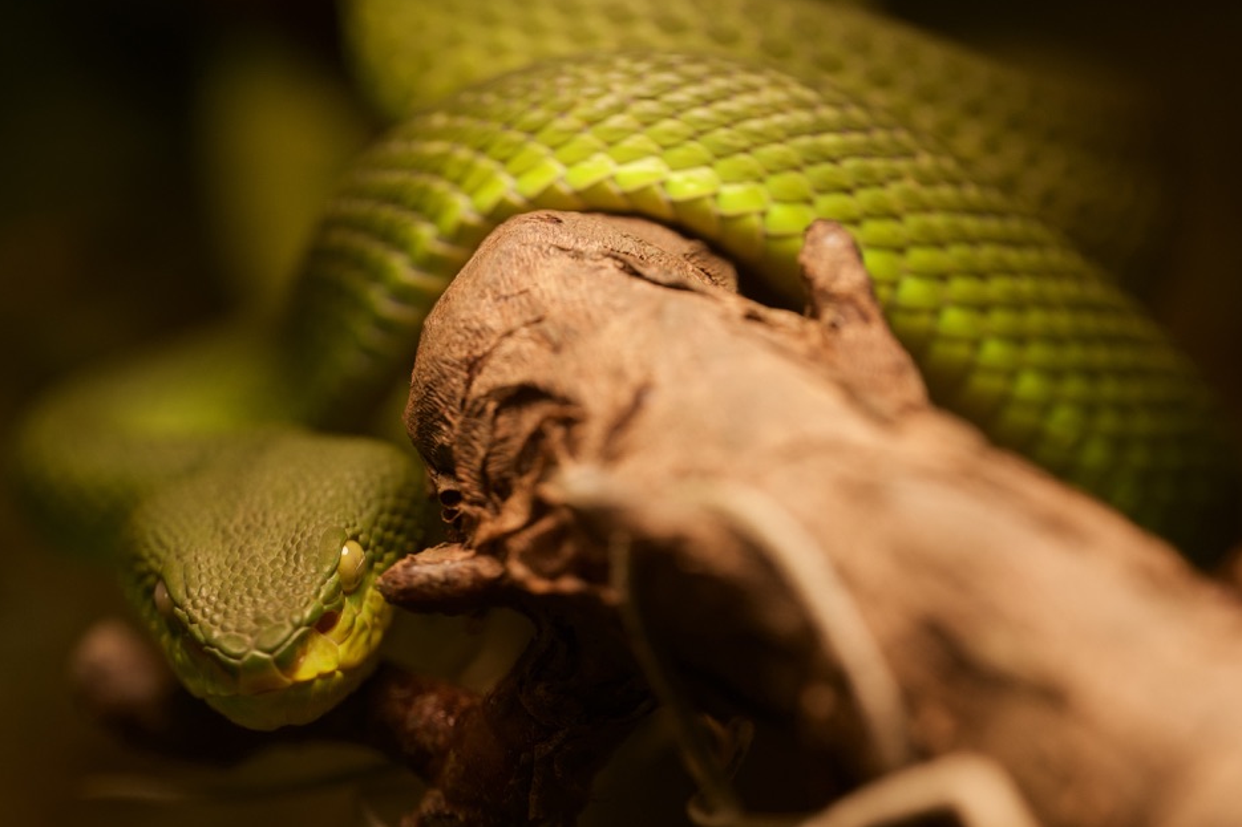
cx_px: 628
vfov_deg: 11.2
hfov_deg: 16.8
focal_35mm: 122
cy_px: 389
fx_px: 4208
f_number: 3.2
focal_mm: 105
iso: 250
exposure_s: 1/320
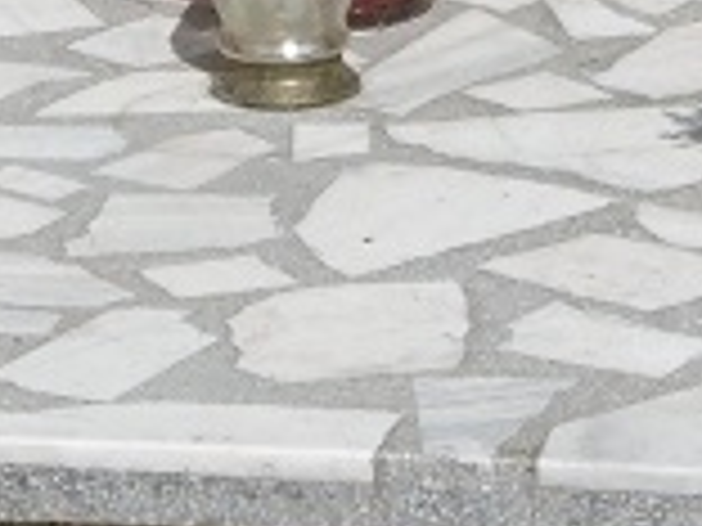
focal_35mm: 303
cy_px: -103
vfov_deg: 4.9
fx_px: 6145
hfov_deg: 6.5
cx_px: 342
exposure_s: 1/320
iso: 100
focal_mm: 10.5
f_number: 10.5
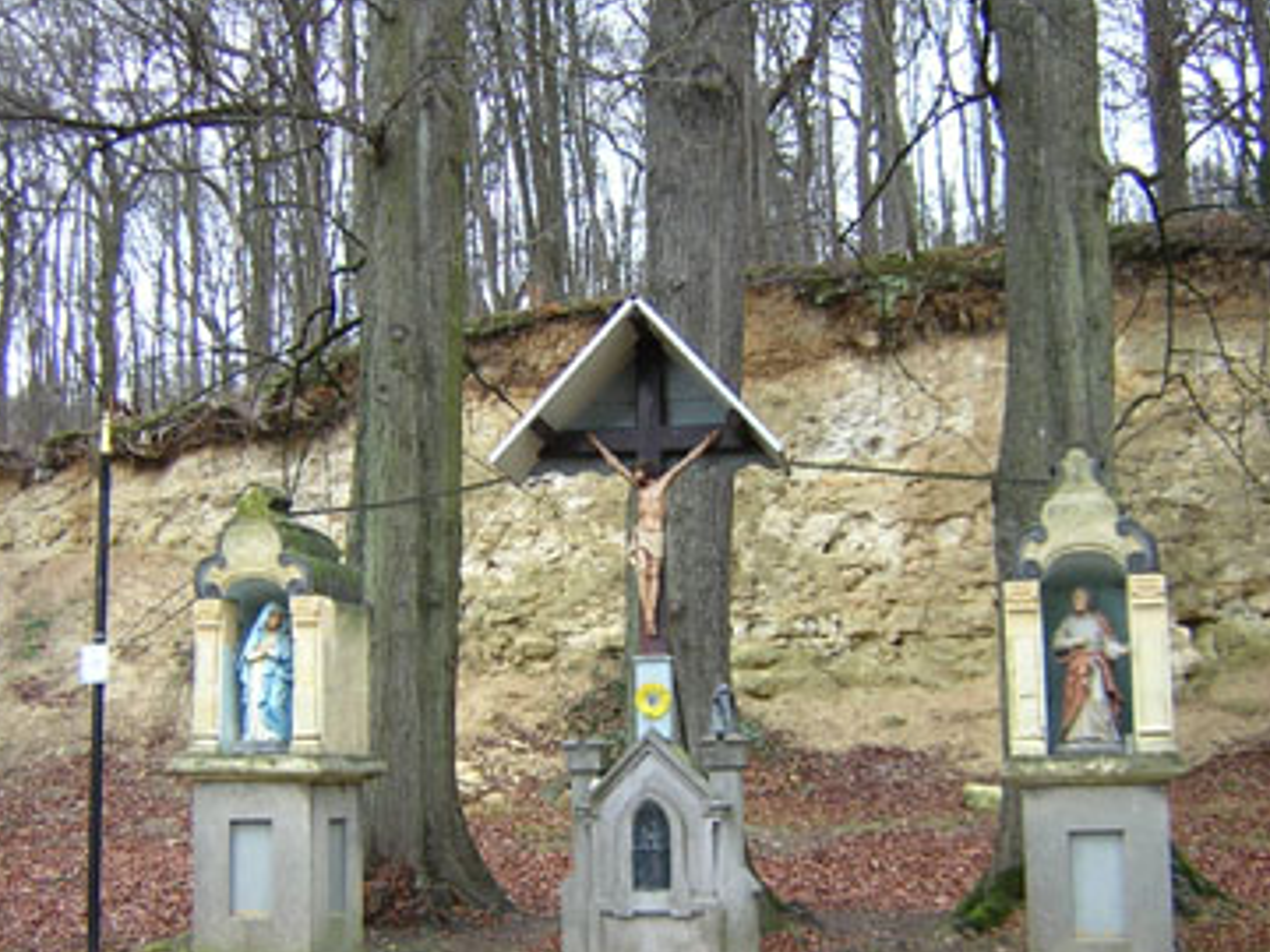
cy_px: 547
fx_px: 1651
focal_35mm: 45
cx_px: 628
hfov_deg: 42.1
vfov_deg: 32.1
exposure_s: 1/11.2
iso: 100
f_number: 2.6
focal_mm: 4.7
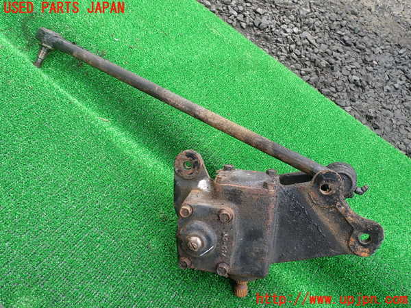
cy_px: 154
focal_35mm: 30
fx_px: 356
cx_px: 206
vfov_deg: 46.8
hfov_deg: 60.0
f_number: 3.2
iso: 100
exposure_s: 1/100
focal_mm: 5.4
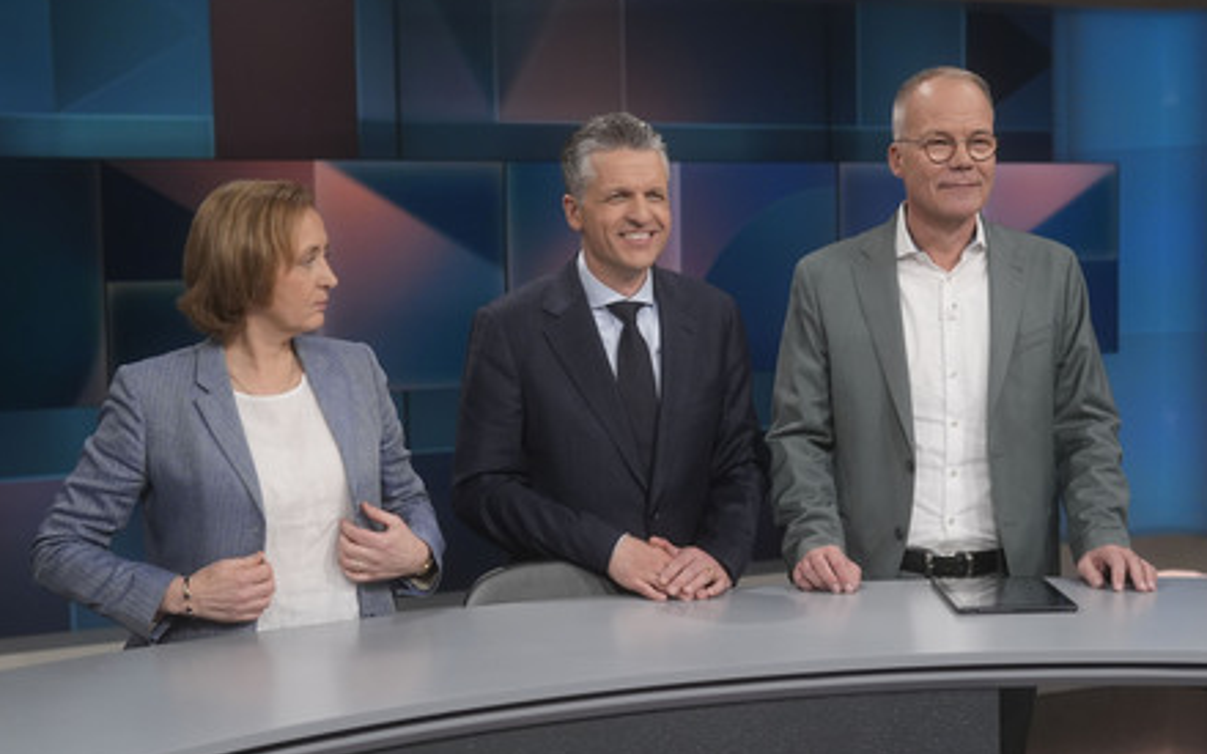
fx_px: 1546
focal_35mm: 47
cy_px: 392
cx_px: 613
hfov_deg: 42.6
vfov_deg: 27.4
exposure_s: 1/400
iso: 640
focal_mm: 30
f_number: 2.2
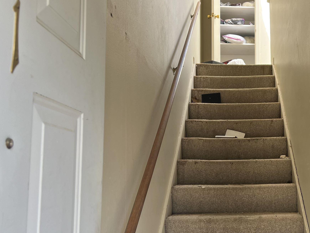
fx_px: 412
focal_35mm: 46
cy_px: 122
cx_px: 251
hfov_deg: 39.5
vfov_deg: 31.5
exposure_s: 1/152
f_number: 1.5
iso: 40
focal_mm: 5.7
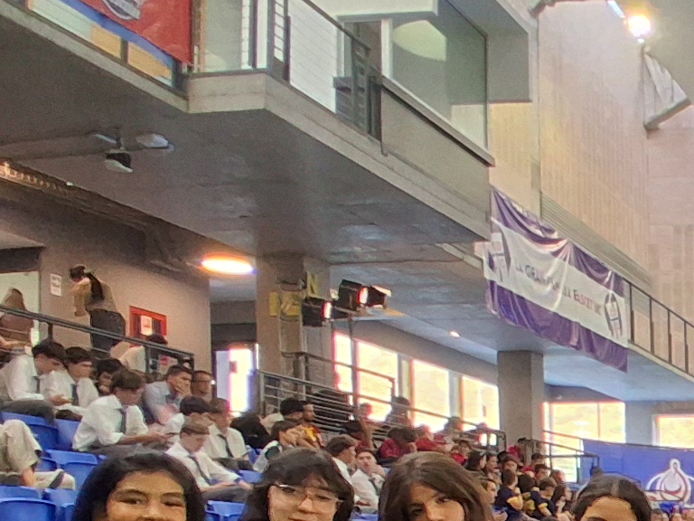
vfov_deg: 23.7
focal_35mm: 57
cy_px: 601
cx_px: 962
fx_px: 1143
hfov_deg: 26.9
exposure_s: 1/50
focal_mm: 1.4
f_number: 2.2
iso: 160
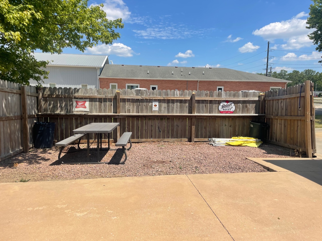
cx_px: 161
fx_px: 242
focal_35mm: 26
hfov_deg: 67.3
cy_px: 120
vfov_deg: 53.0
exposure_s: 1/4292
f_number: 1.6
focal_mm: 4.2
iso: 32
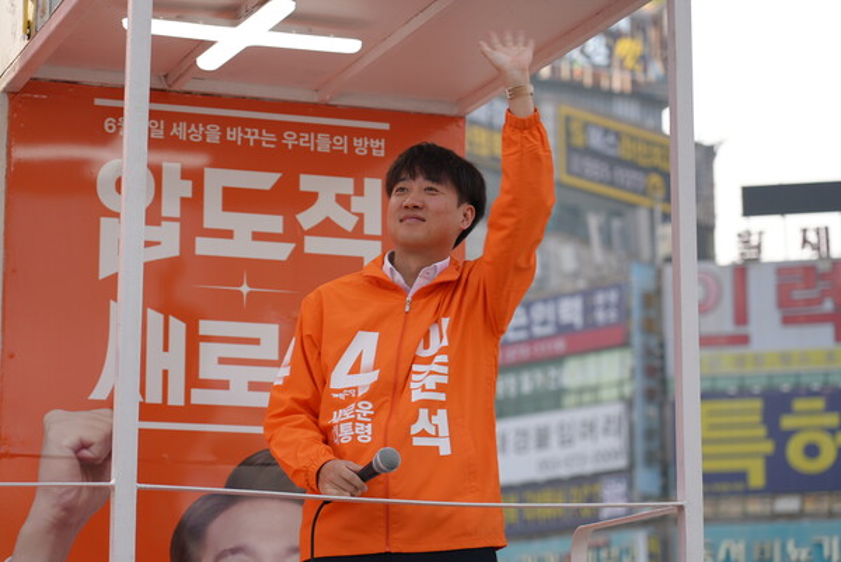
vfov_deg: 13.1
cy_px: 281
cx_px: 420
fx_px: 2455
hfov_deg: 19.4
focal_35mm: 105
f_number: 4
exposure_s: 1/250
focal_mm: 105
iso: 80
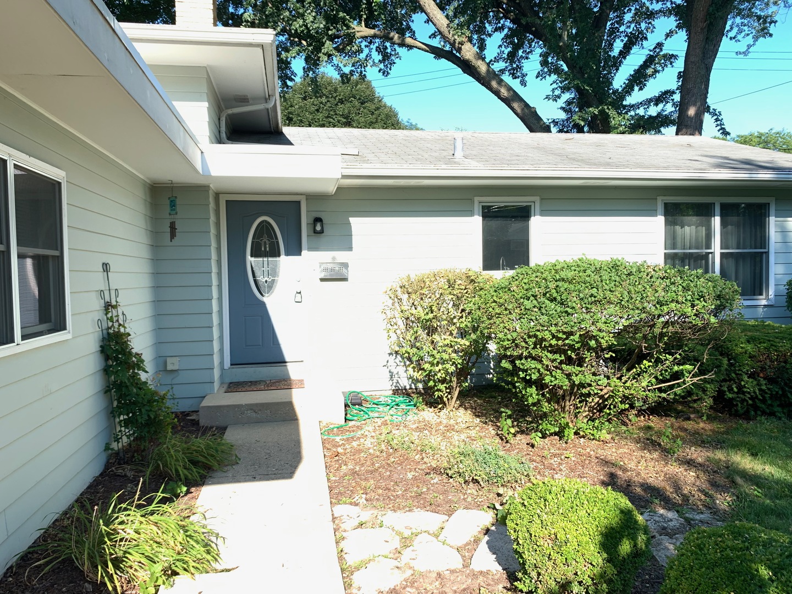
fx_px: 595
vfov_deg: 53.1
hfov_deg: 67.3
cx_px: 396
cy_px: 297
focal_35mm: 26
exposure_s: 1/122
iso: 25
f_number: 1.8
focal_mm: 4.25
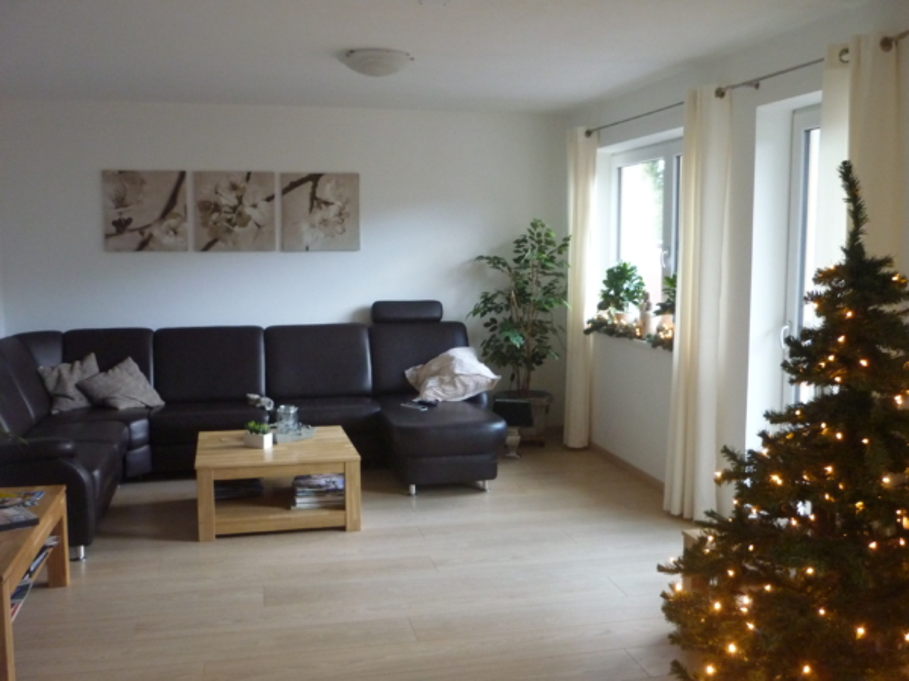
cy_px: 340
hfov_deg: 55.4
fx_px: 867
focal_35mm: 33
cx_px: 454
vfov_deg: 42.9
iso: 400
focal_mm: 5.5
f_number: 2.8
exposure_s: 1/15
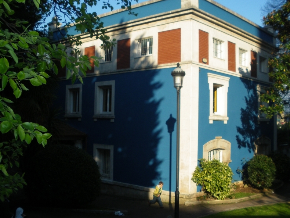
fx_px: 344
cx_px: 155
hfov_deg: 45.7
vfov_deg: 35.1
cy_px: 101
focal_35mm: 41
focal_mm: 6.3
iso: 100
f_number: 3.5
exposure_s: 1/640
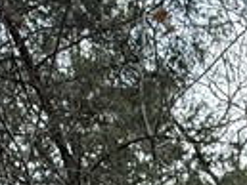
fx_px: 793
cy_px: 526
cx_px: 295
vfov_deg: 10.3
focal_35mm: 111
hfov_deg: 16.9
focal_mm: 2.22
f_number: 2.2
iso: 64
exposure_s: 1/99
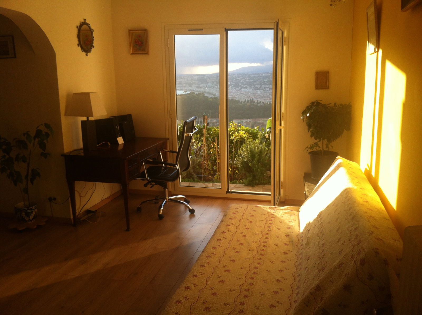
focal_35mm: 35
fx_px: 426
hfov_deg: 52.7
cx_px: 211
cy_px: 158
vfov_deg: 40.6
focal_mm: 3.85
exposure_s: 1/227
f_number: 2.8
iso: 80
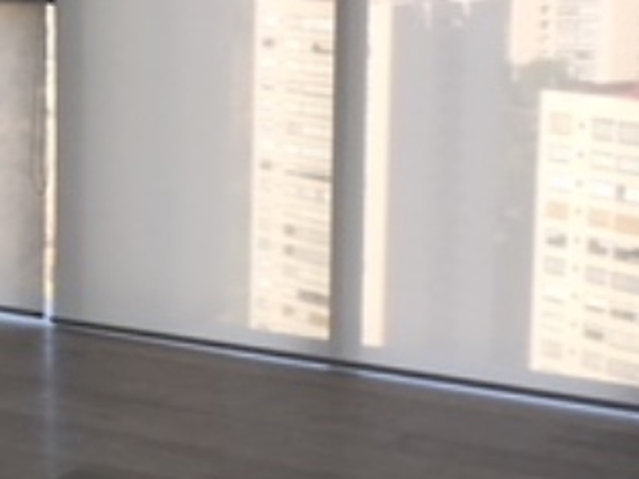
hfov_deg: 19.1
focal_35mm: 99
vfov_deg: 14.9
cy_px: 197
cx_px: -59
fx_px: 1828
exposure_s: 1/120
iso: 25
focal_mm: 4.15
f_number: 2.2
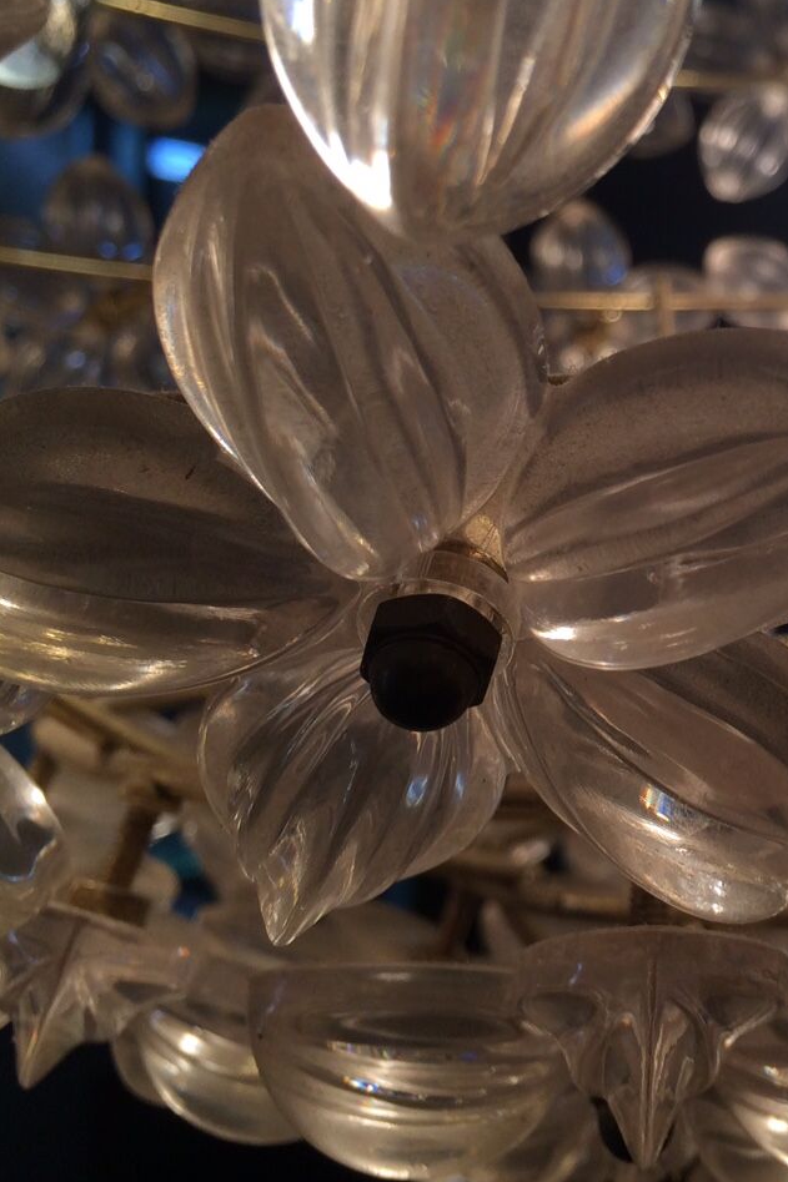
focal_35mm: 52
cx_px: 797
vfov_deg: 38.0
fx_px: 1708
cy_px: 469
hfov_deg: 24.7
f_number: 2.2
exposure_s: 1/110
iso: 32
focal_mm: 4.15
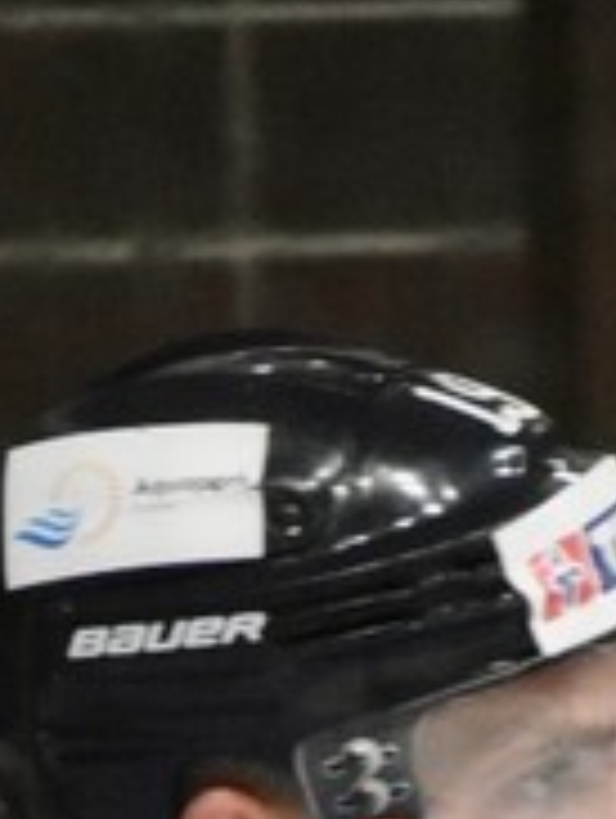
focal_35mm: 1532
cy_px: 1456
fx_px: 36256
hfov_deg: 1.0
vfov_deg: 1.3
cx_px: 301
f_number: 5.3
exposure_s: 1/500
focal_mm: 195
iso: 2500
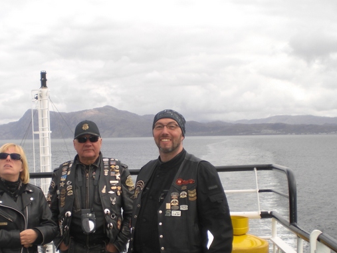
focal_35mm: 60
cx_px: 94
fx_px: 584
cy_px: 187
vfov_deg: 24.2
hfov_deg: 31.7
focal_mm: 6.3
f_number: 3.1
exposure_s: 1/400
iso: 50
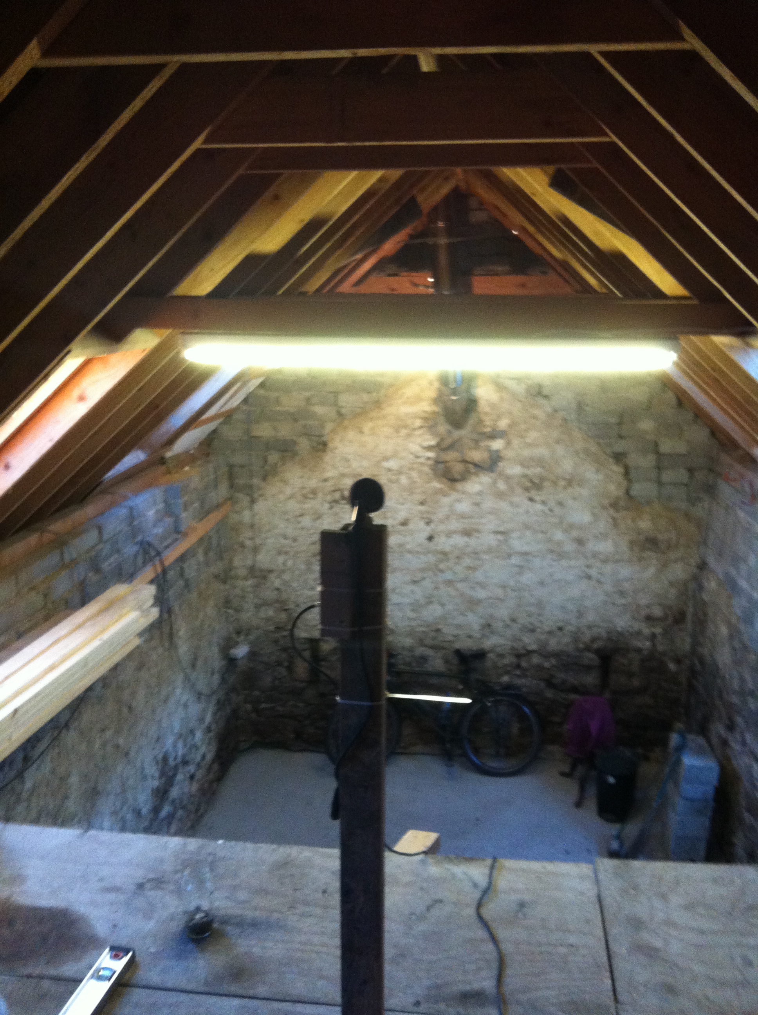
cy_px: 508
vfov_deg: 52.7
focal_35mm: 35
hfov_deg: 40.6
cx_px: 379
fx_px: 1025
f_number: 2.8
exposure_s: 1/15
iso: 320
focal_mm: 3.85
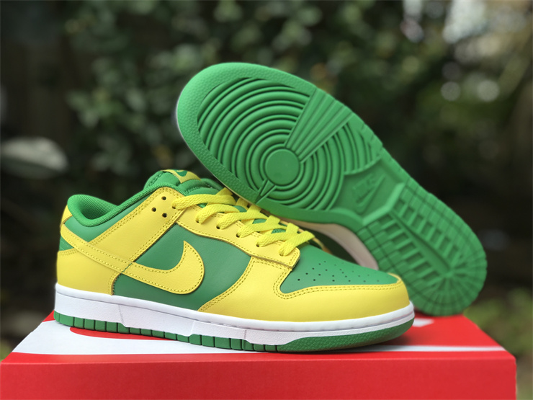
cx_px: 266
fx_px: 878
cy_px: 200
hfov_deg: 33.8
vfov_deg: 25.7
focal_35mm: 57
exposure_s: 1/159
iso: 20
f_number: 2.8
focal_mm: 6.6
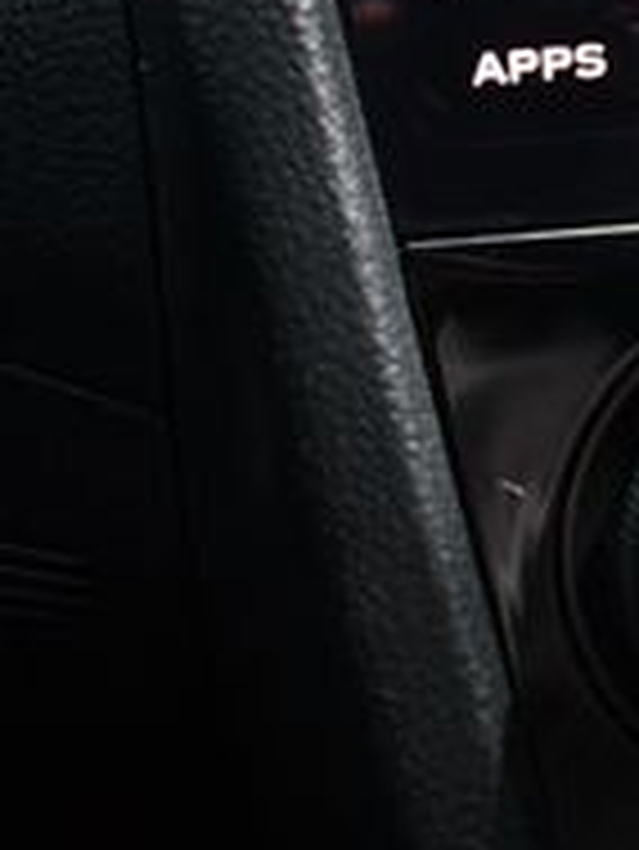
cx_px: 1224
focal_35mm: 117
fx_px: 2876
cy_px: 99
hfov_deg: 11.6
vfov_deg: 16.6
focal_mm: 24
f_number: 4
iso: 1250
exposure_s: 1/125
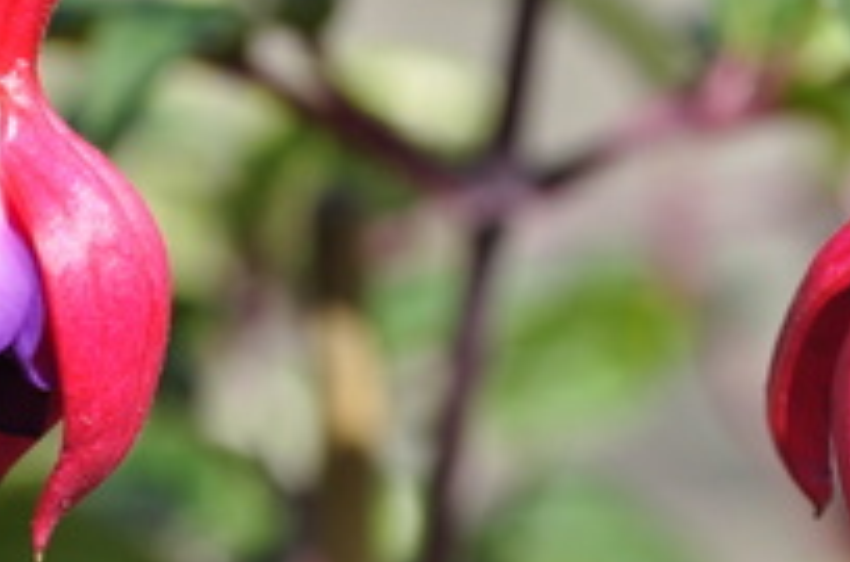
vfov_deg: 4.0
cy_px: 312
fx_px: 7985
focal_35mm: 339
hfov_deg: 6.1
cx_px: 442
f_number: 10
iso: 500
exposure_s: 1/640
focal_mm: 100
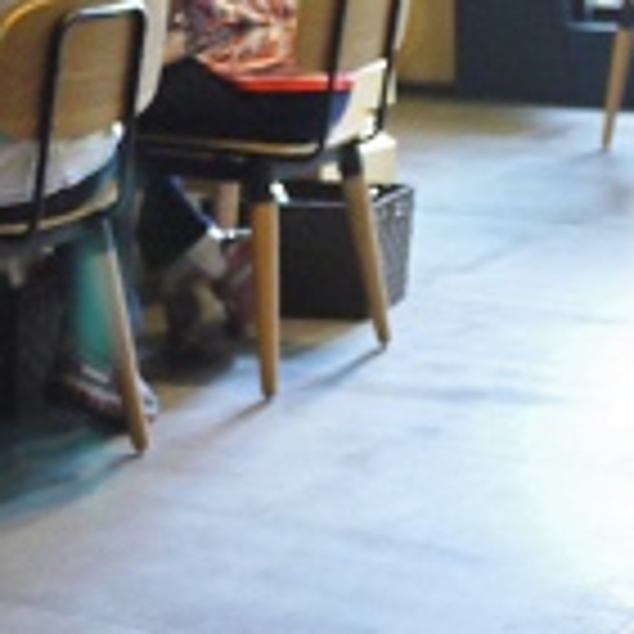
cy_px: -9
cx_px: 423
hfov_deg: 15.5
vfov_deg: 15.3
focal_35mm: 112
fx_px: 2321
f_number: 2.5
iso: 400
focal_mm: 14
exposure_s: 1/30
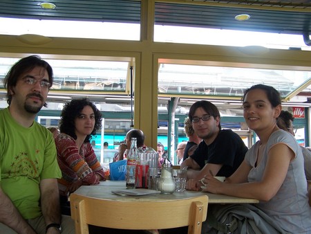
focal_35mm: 38
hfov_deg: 49.0
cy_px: 117
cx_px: 156
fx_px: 342
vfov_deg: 37.8
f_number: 2.8
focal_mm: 6.3
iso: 80
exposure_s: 1/80
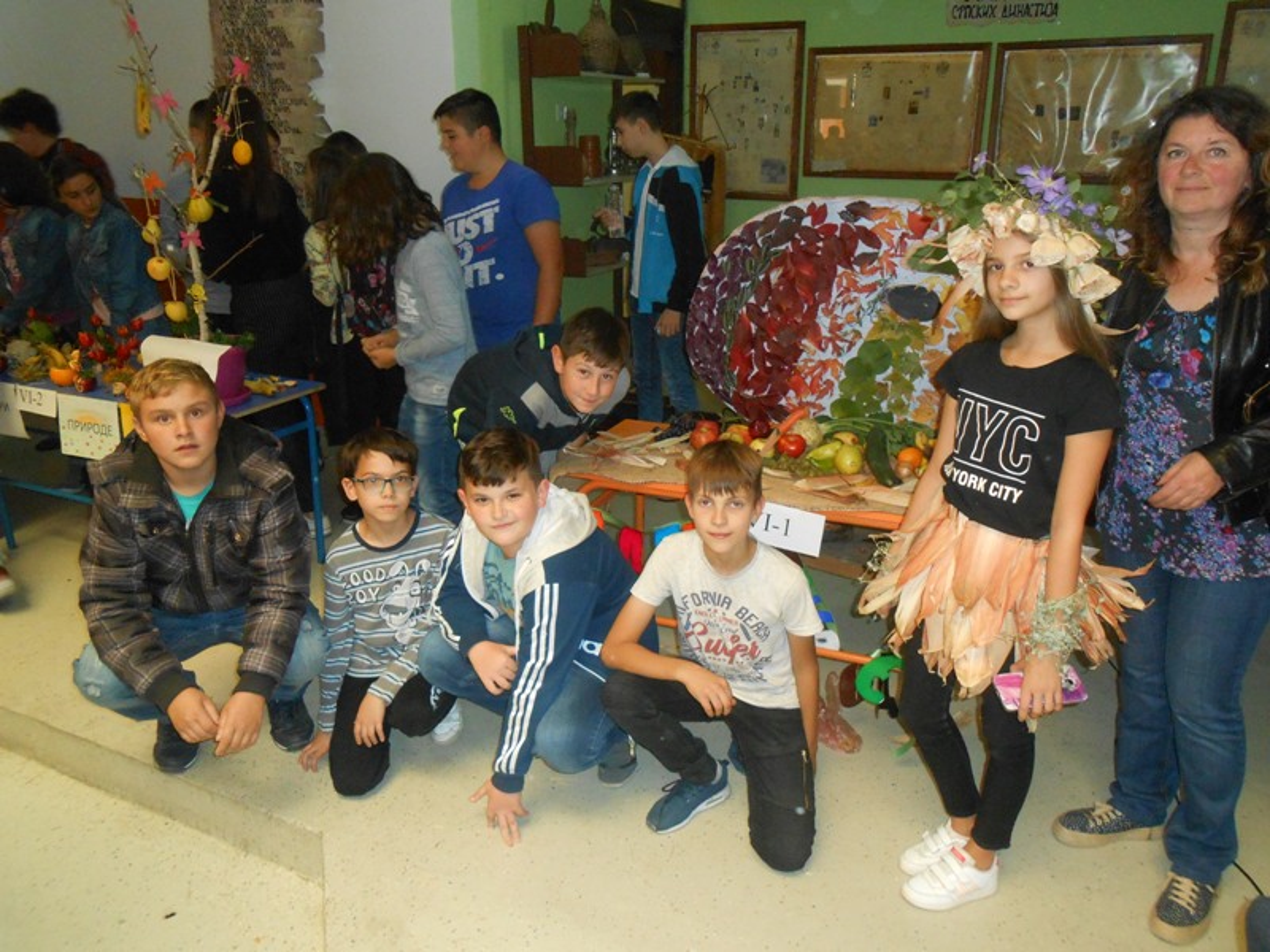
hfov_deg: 67.3
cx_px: 635
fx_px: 954
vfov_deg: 53.1
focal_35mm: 26
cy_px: 476
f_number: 3.5
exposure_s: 1/25
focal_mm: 4.6
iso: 500
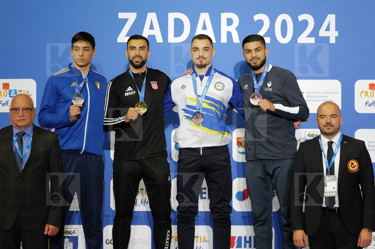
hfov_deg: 14.9
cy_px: 124
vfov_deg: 9.9
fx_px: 1435
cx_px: 188
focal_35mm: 138
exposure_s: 1/250
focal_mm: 138
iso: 1000
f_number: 2.8
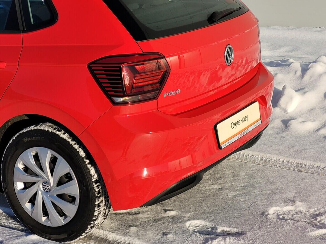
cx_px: 163
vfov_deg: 19.4
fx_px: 716
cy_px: 122
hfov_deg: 25.7
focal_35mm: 76
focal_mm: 7.12
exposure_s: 1/1307
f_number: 2.4
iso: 25
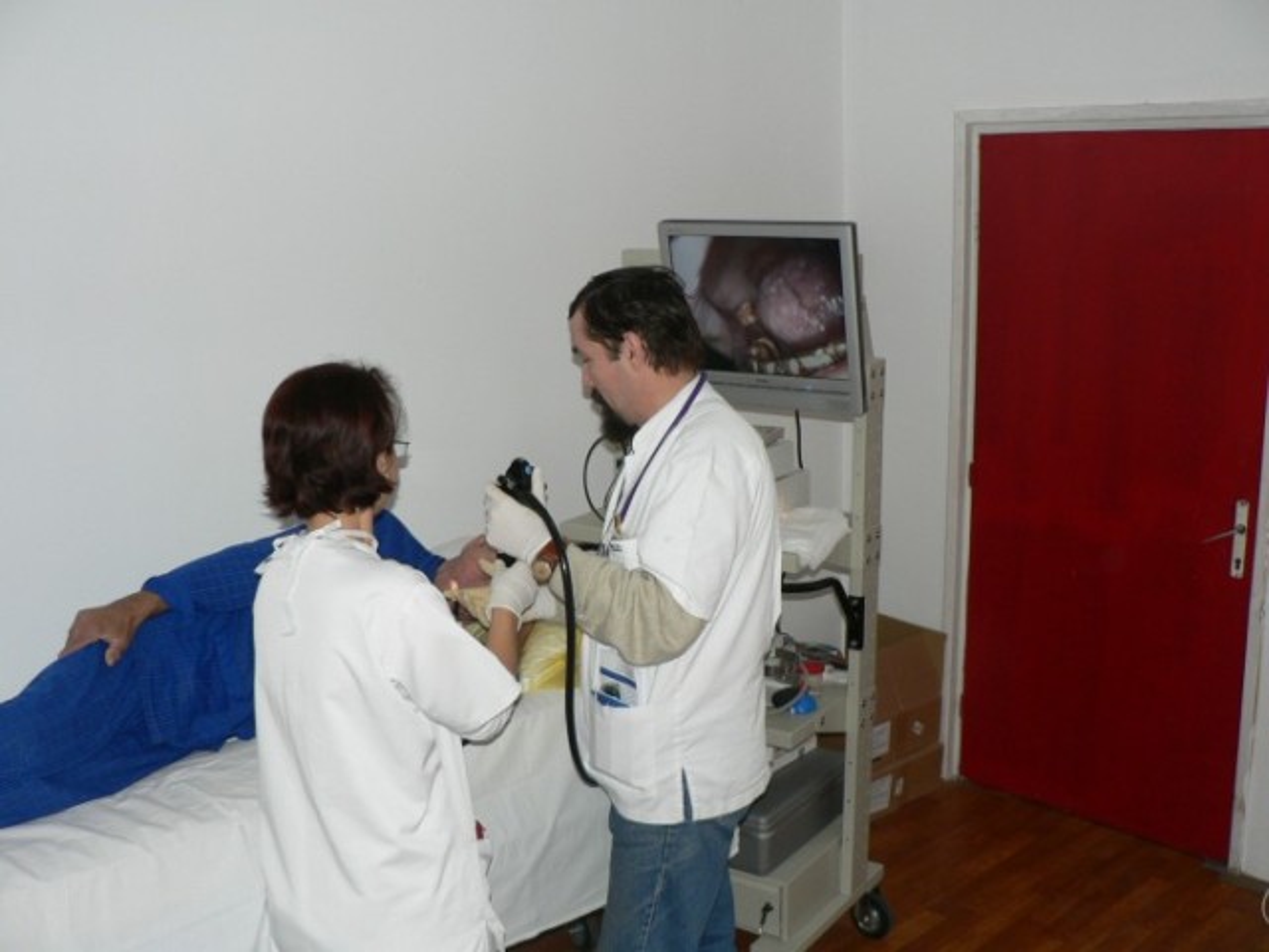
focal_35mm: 36
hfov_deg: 51.4
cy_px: 476
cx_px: 634
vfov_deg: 39.7
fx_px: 1320
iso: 100
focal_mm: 6
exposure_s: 1/125
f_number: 2.8
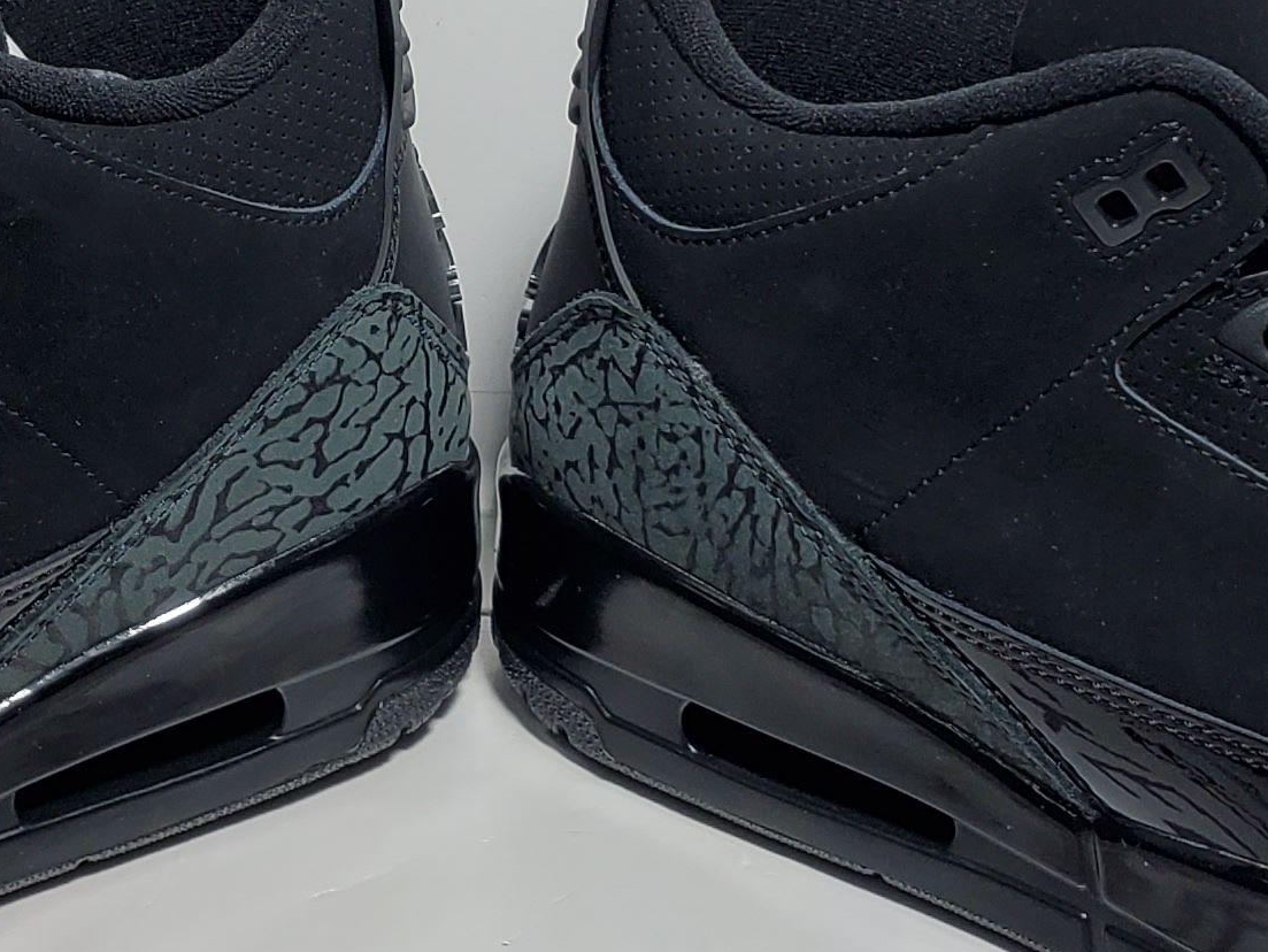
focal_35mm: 95
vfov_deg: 15.5
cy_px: 312
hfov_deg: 20.6
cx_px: 466
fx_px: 3481
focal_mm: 4.3
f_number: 1.5
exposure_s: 1/526
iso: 50
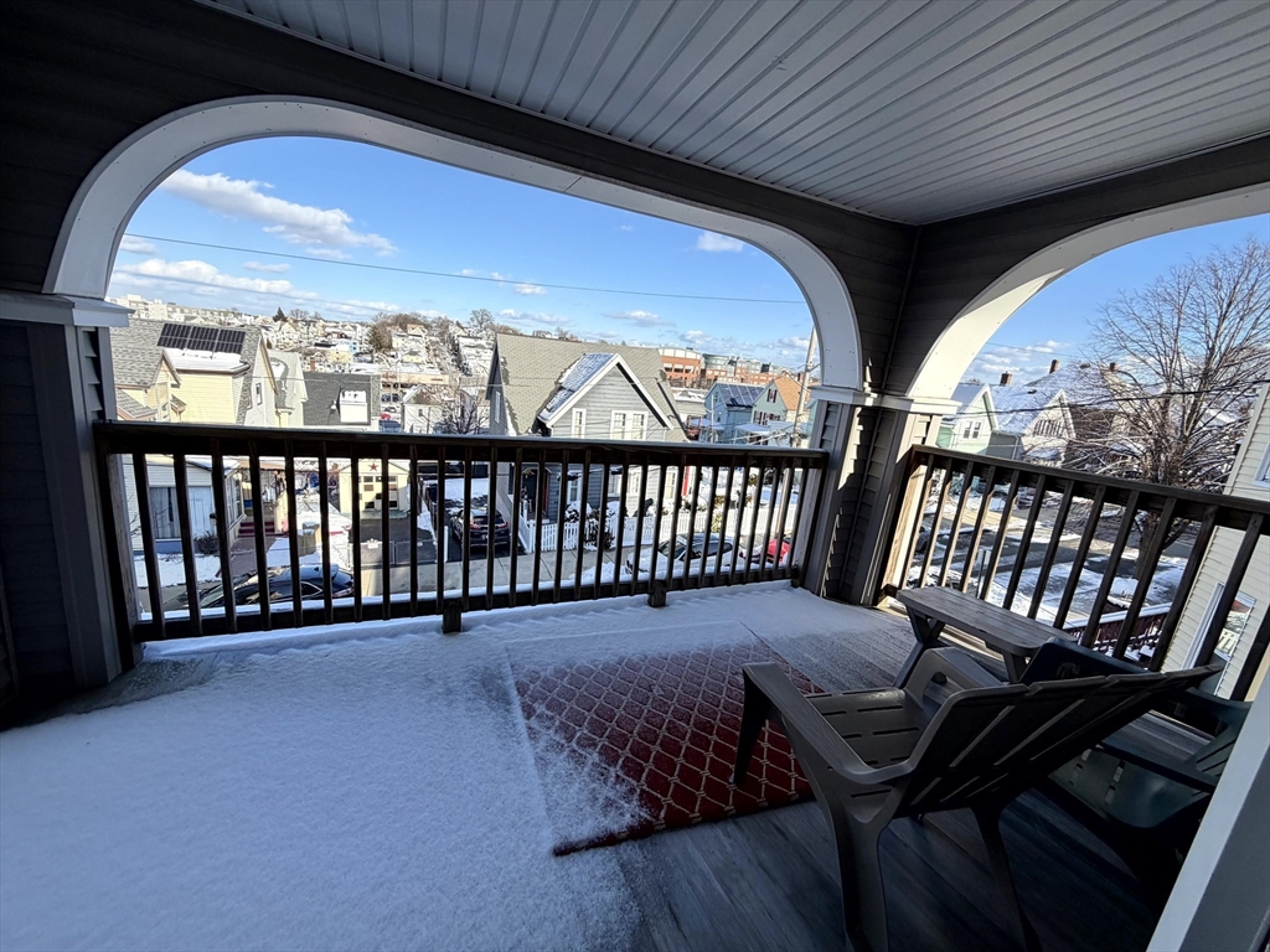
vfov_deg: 85.7
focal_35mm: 14
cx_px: 635
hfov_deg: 102.1
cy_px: 476
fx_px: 514
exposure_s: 1/770
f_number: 2.2
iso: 32
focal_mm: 2.22
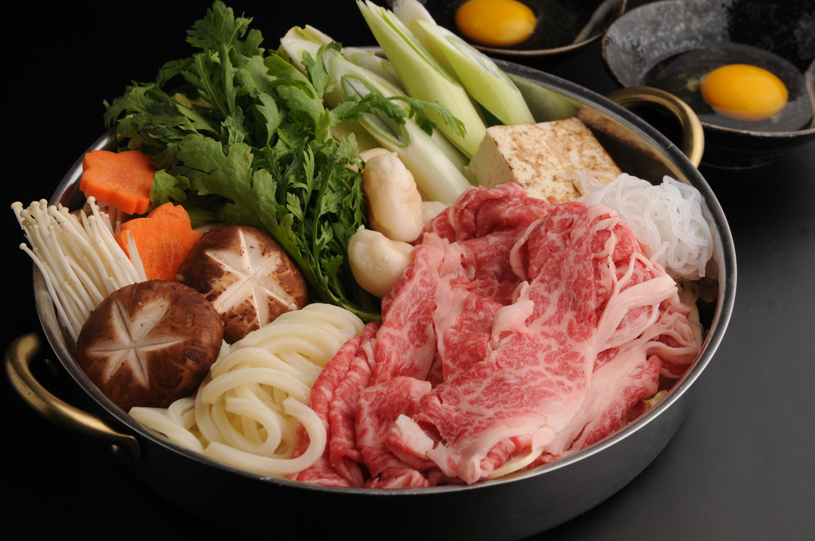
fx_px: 1628
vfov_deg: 18.9
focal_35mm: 72
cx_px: 408
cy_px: 270
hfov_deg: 28.1
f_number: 11
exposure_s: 1/125
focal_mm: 48
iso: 400
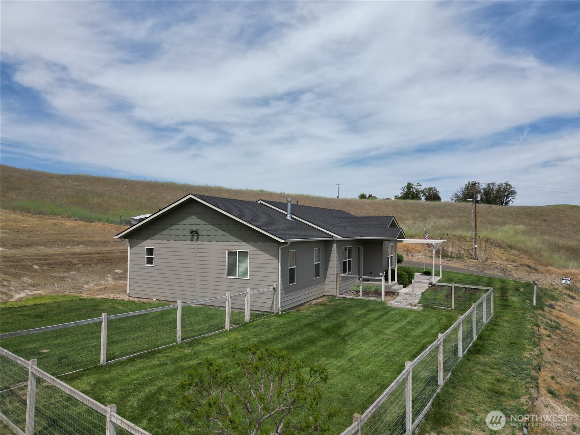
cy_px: 218
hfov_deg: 71.6
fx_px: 402
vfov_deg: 56.8
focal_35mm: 24
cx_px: 290
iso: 100
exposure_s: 1/4000
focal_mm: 6.72
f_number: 1.7
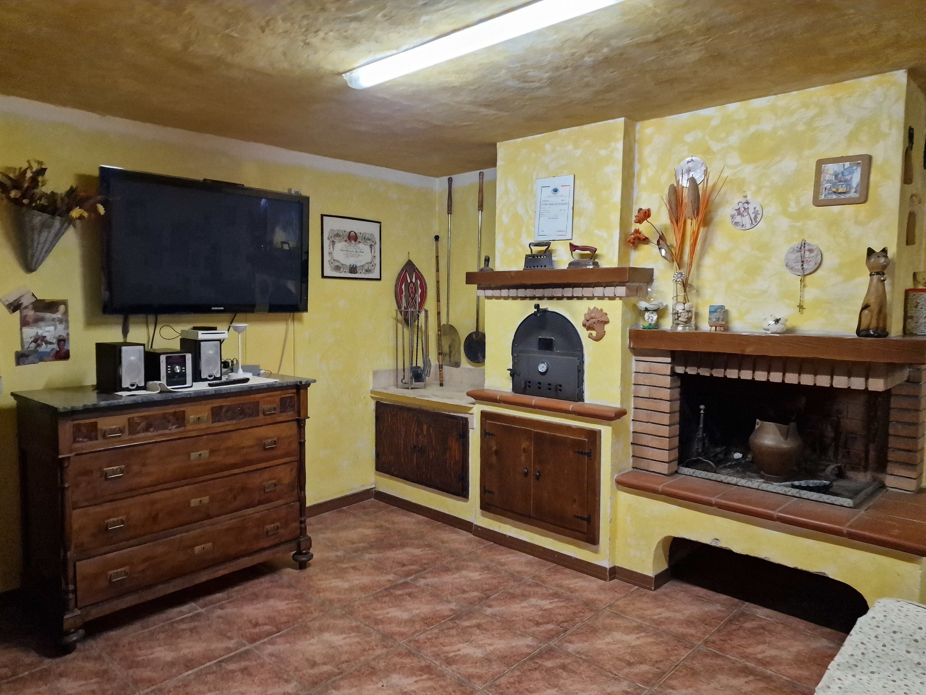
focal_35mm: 24
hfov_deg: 71.6
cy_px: 362
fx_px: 642
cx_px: 447
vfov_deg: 56.8
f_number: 1.8
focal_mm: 6.4
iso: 640
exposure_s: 1/100
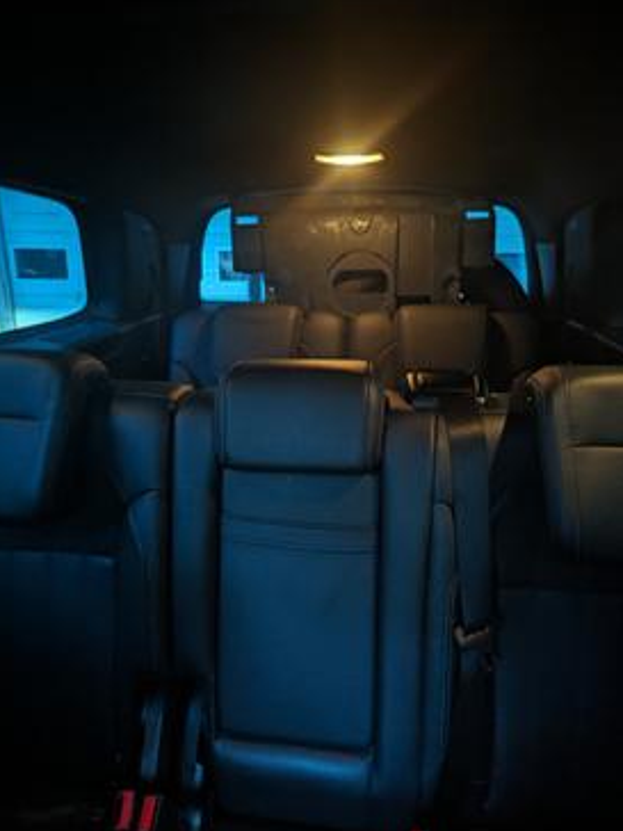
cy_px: 409
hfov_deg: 54.9
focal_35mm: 25
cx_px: 302
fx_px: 600
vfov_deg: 69.4
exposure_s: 1/24.3
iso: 1377
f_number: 1.85
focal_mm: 6.81
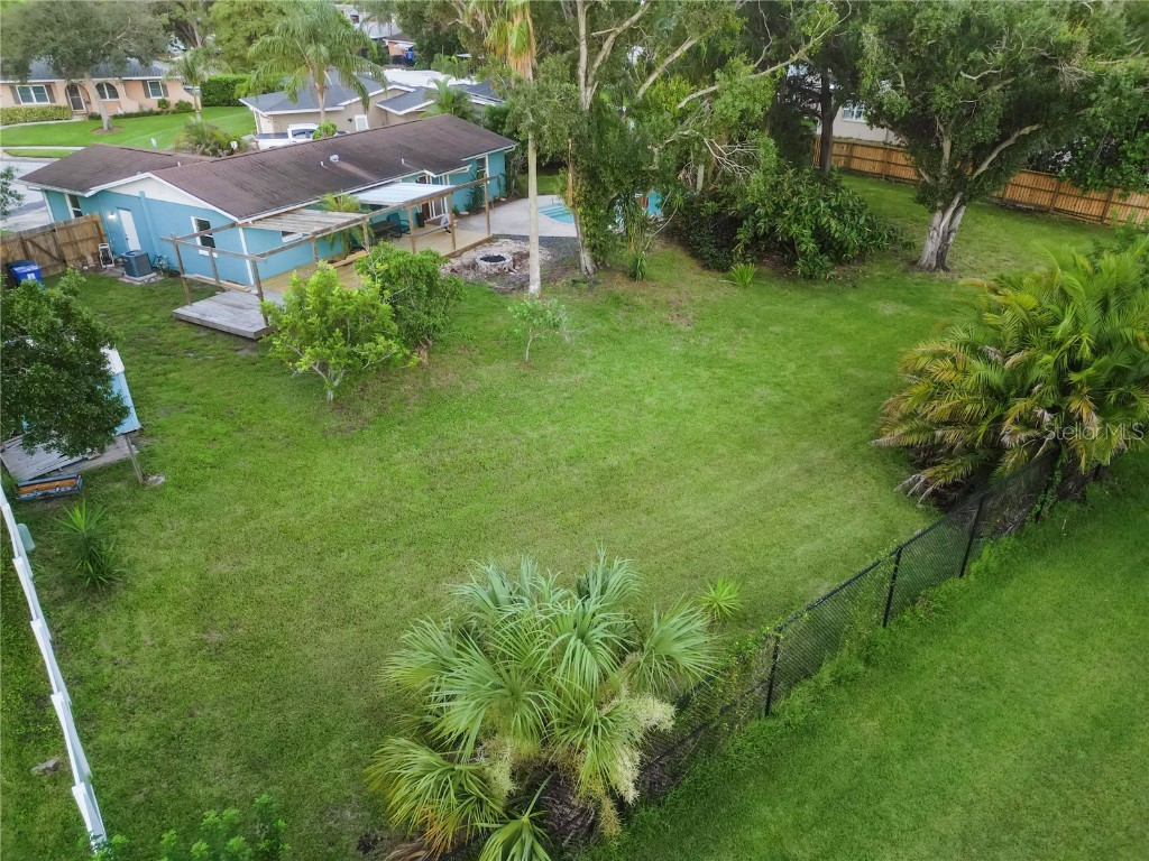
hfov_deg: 71.6
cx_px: 574
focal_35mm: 24
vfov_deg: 56.8
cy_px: 430
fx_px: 797
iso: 100
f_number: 1.7
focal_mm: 6.72
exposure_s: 1/100
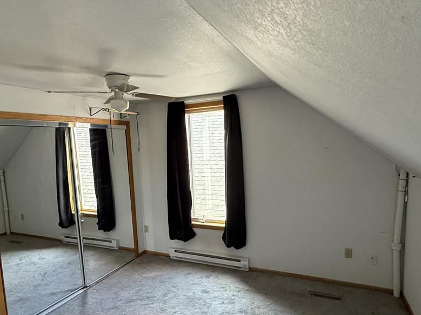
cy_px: 174
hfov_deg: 73.9
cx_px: 206
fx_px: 280
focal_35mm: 23
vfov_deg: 58.7
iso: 320
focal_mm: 2.22
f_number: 2.2
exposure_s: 1/73
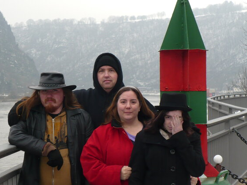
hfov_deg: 19.6
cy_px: 95
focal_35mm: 100
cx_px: 108
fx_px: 713
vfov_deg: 14.8
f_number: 3.4
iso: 100
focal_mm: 14.5
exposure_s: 1/30
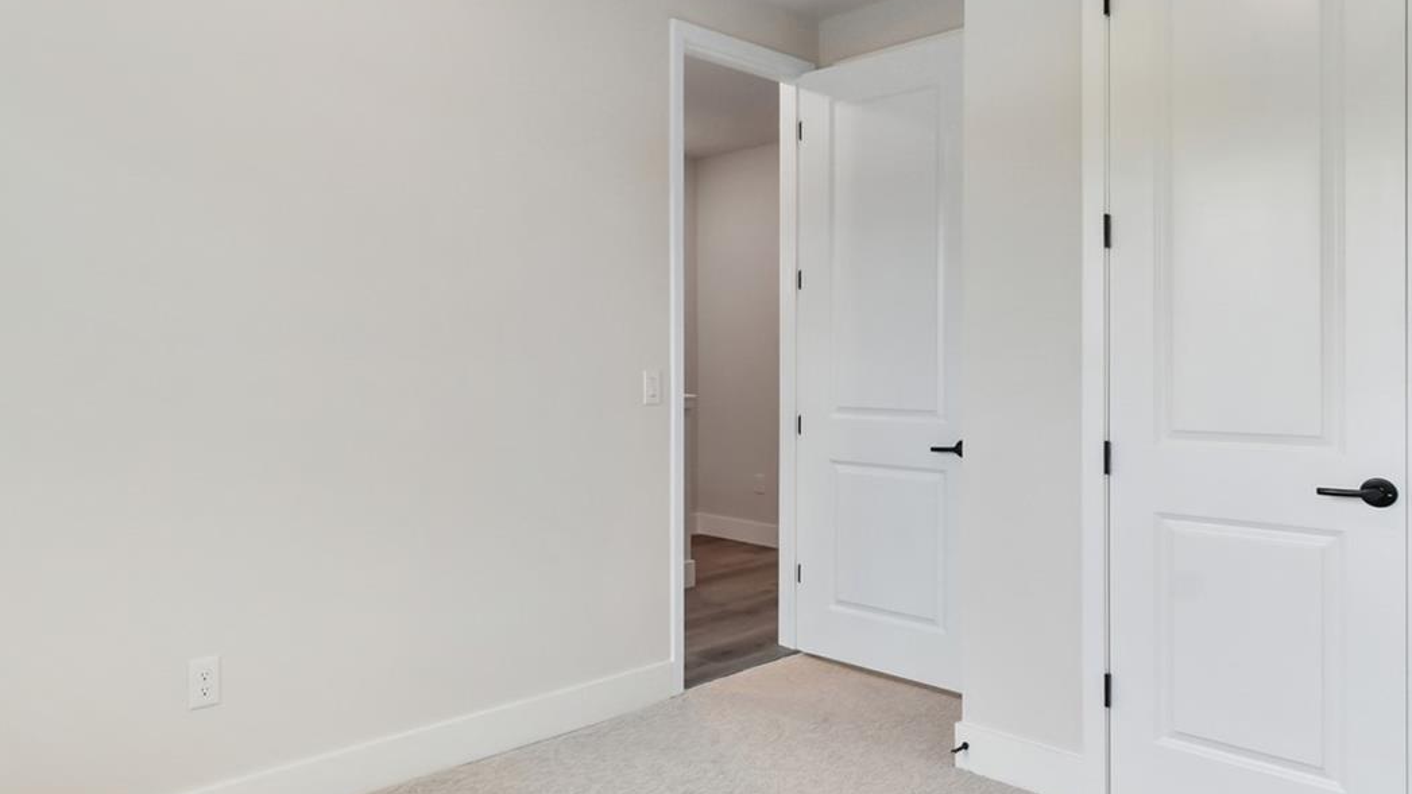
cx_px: 517
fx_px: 899
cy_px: 361
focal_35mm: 24
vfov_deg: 47.6
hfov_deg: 74.8
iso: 100
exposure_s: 1/4
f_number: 7.1
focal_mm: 10
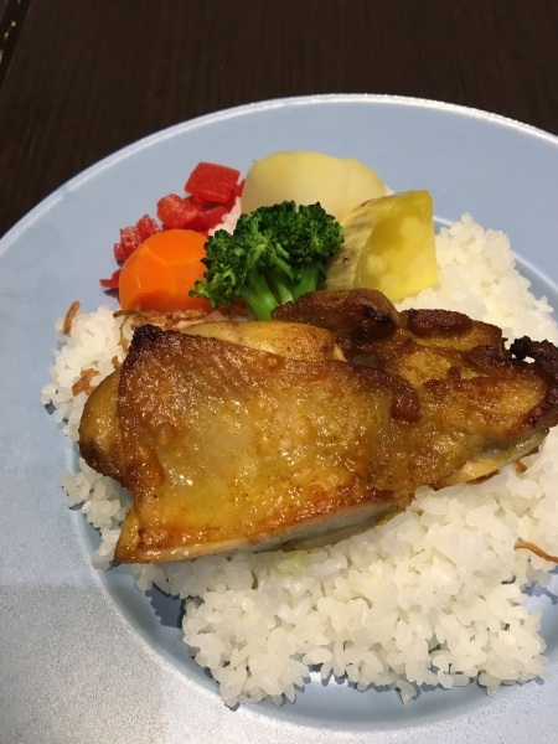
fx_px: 623
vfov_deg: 61.7
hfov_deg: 48.2
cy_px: 372
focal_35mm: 29
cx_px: 279
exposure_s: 1/30
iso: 64
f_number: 2.2
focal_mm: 4.15
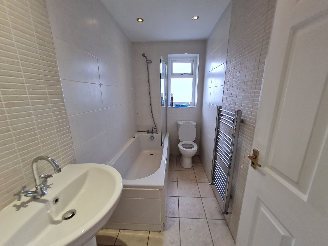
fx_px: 123
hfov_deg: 106.2
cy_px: 123
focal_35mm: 13
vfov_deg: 89.9
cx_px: 164
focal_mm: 1.74
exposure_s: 1/50
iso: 100
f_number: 2.2
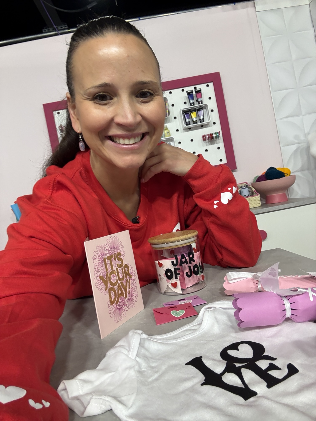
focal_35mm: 23
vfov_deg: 73.9
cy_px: 210
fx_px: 280
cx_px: 158
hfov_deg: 58.9
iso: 80
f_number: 1.9
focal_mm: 2.69
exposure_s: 1/60
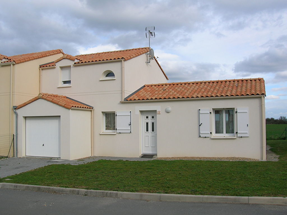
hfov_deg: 51.4
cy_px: 108
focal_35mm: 36
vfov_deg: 39.6
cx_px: 144
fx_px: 298
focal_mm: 6
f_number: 4.9
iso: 50
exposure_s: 1/301
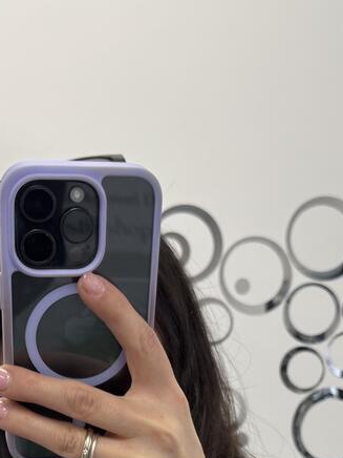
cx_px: 179
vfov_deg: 26.9
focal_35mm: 66
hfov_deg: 22.3
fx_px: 872
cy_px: 512
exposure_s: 1/100
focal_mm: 6.76
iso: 125
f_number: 1.78
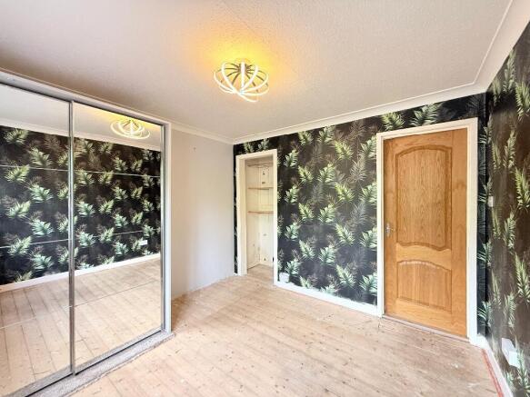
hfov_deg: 102.1
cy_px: 198
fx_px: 214
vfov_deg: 85.7
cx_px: 265
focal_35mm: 14
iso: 320
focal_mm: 2.22
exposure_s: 1/100
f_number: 2.2
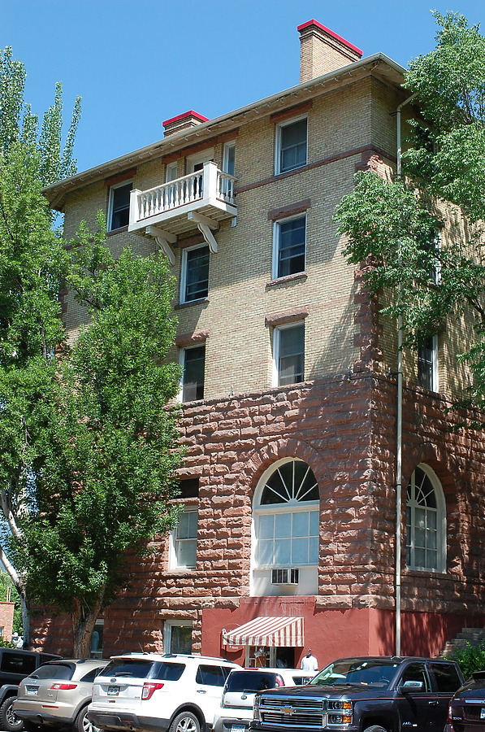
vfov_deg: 35.1
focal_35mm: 57
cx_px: 242
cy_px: 366
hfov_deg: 23.7
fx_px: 1156
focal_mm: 38
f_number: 10
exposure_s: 1/250
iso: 360
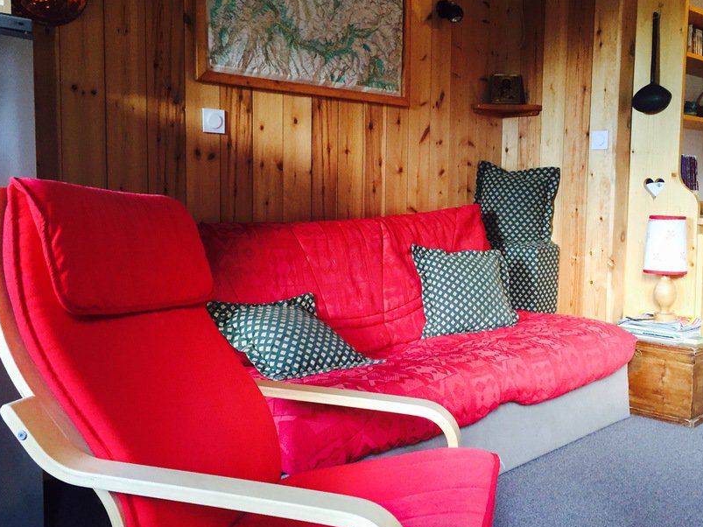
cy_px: 252
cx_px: 414
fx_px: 751
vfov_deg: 38.6
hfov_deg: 49.9
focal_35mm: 37
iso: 125
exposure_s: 1/30
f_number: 2.2
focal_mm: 4.15
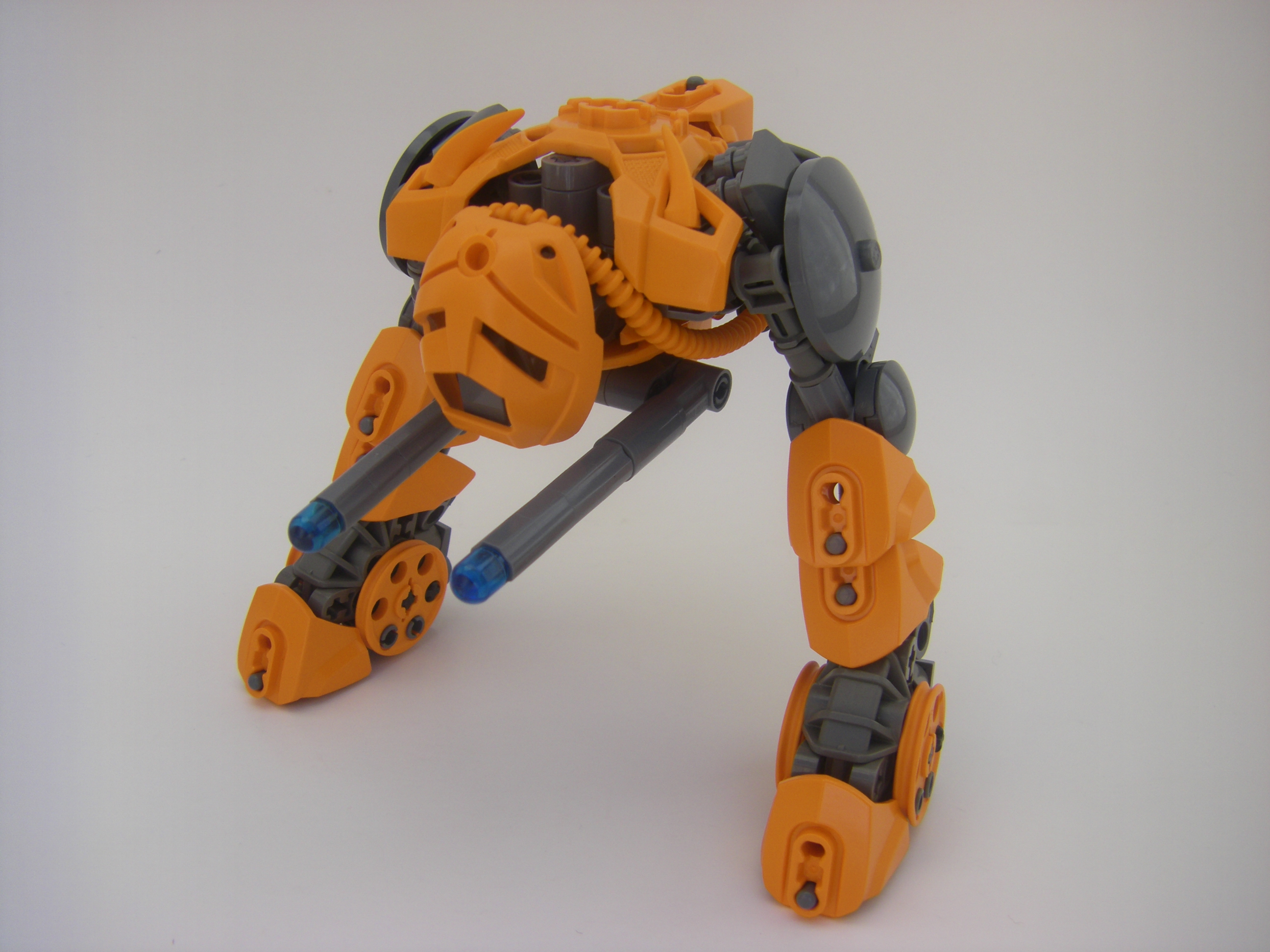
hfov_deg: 49.0
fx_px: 1394
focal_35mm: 38
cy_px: 476
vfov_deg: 37.7
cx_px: 635
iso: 64
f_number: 7
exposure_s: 1/125
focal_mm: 6.3
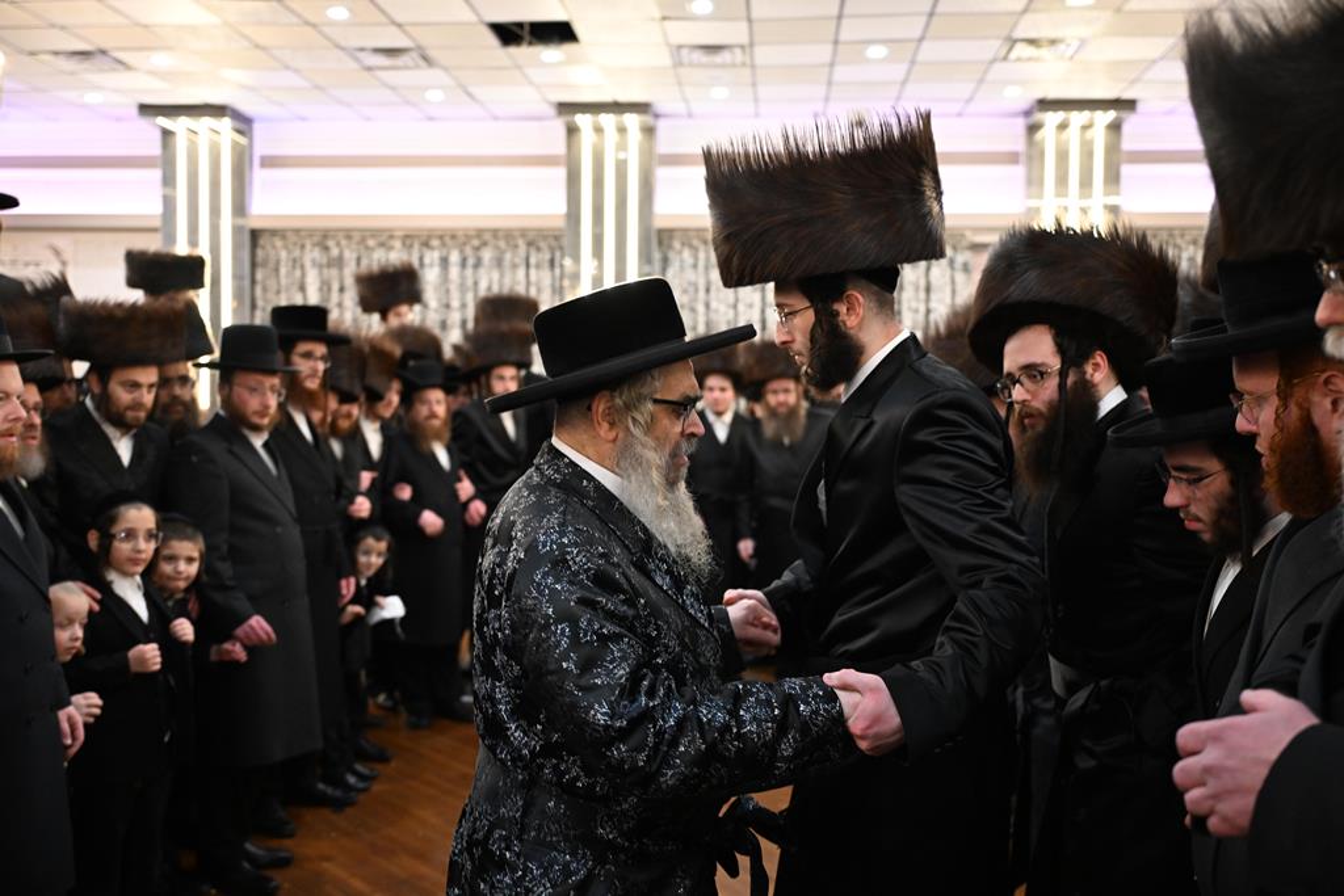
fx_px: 1288
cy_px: 448
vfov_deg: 38.4
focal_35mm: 34
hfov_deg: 55.1
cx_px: 672
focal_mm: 34.5
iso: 2500
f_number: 2.8
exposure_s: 1/200
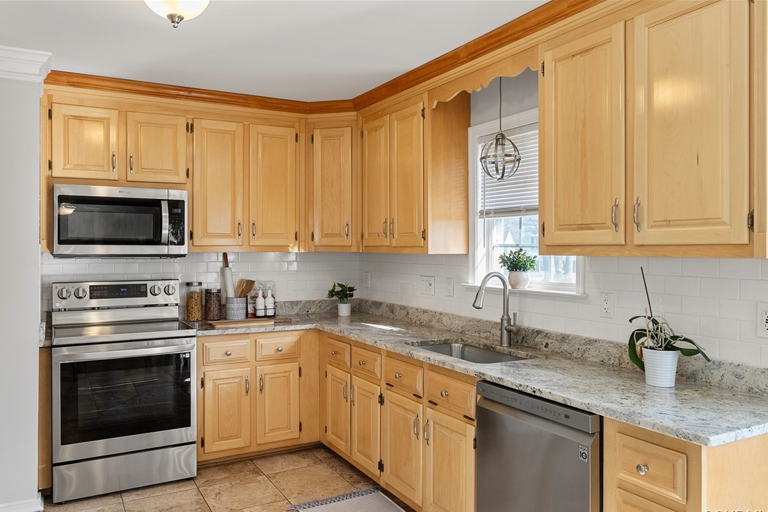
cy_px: 265
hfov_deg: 67.4
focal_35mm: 27
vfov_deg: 47.9
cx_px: 381
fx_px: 576
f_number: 8
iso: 800
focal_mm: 26
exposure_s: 1/30
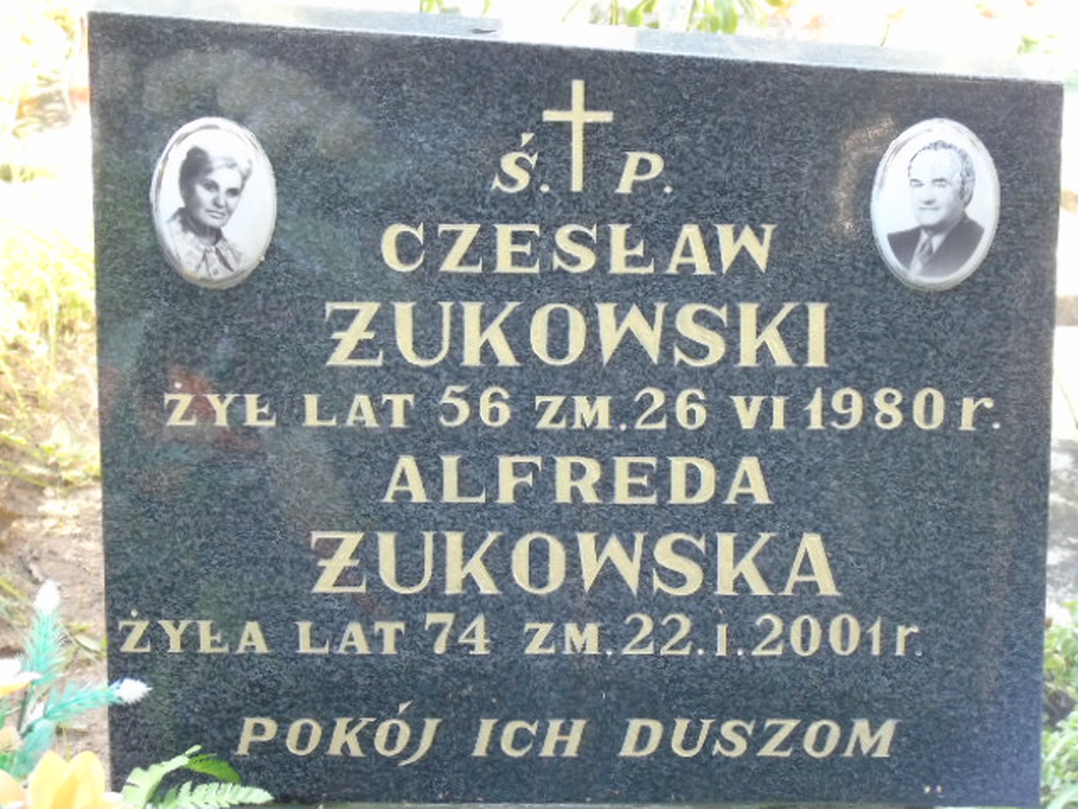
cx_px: 539
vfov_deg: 12.0
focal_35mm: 124
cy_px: 404
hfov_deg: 15.9
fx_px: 3862
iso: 640
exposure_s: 1/80
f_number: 4.6
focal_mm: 22
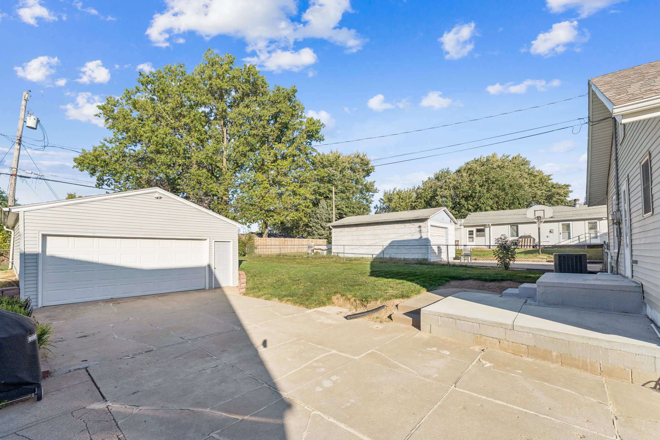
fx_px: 257
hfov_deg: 104.3
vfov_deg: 81.2
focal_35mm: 14
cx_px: 330
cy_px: 220
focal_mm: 14
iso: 200
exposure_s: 1/800
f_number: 8
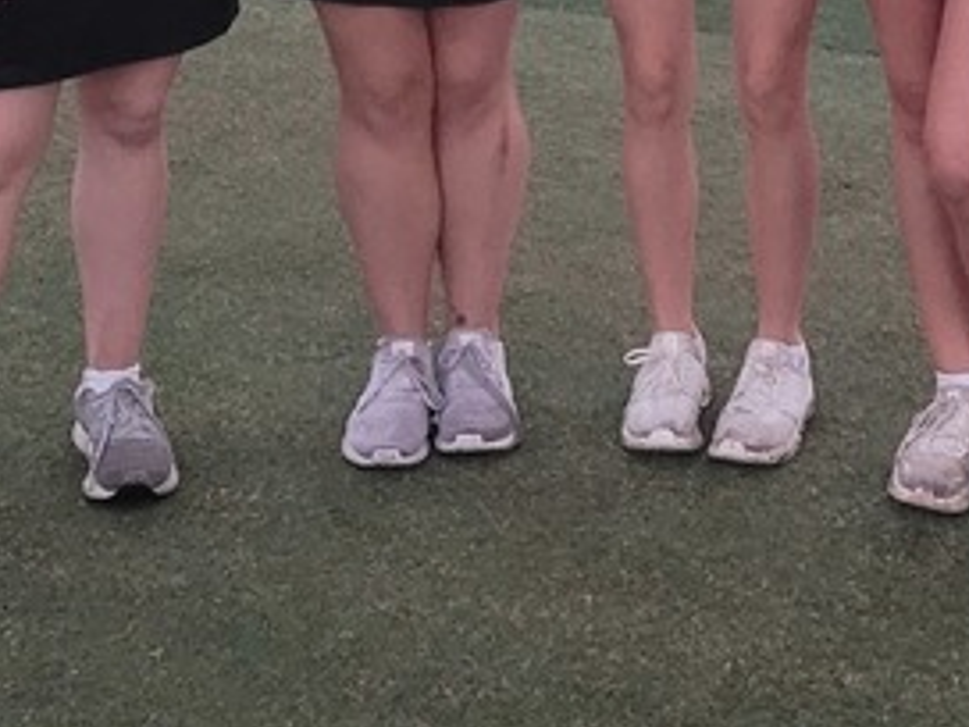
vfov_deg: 14.5
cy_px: -182
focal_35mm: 98
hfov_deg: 19.7
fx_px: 2743
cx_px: 851
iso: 1600
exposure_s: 1/20
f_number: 1.8
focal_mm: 5.4
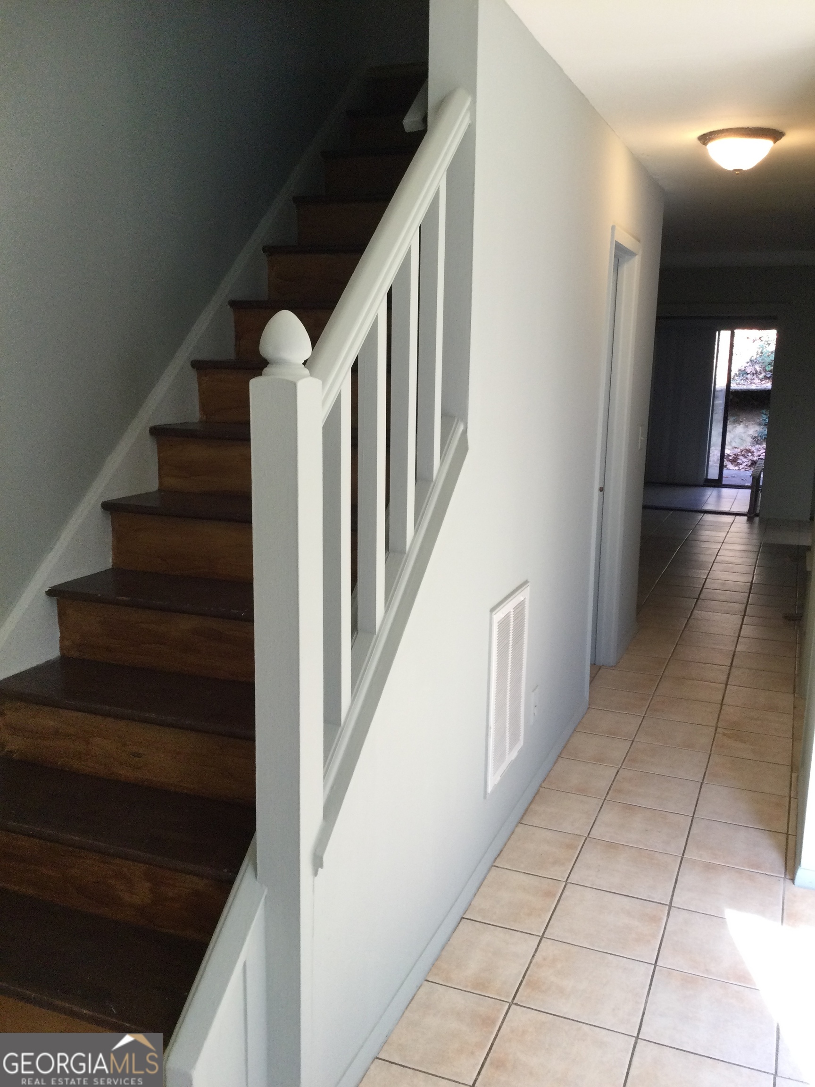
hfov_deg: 45.4
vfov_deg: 58.4
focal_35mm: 31
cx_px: 408
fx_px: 973
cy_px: 544
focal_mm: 3.3
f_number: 2.4
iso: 32
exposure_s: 1/30
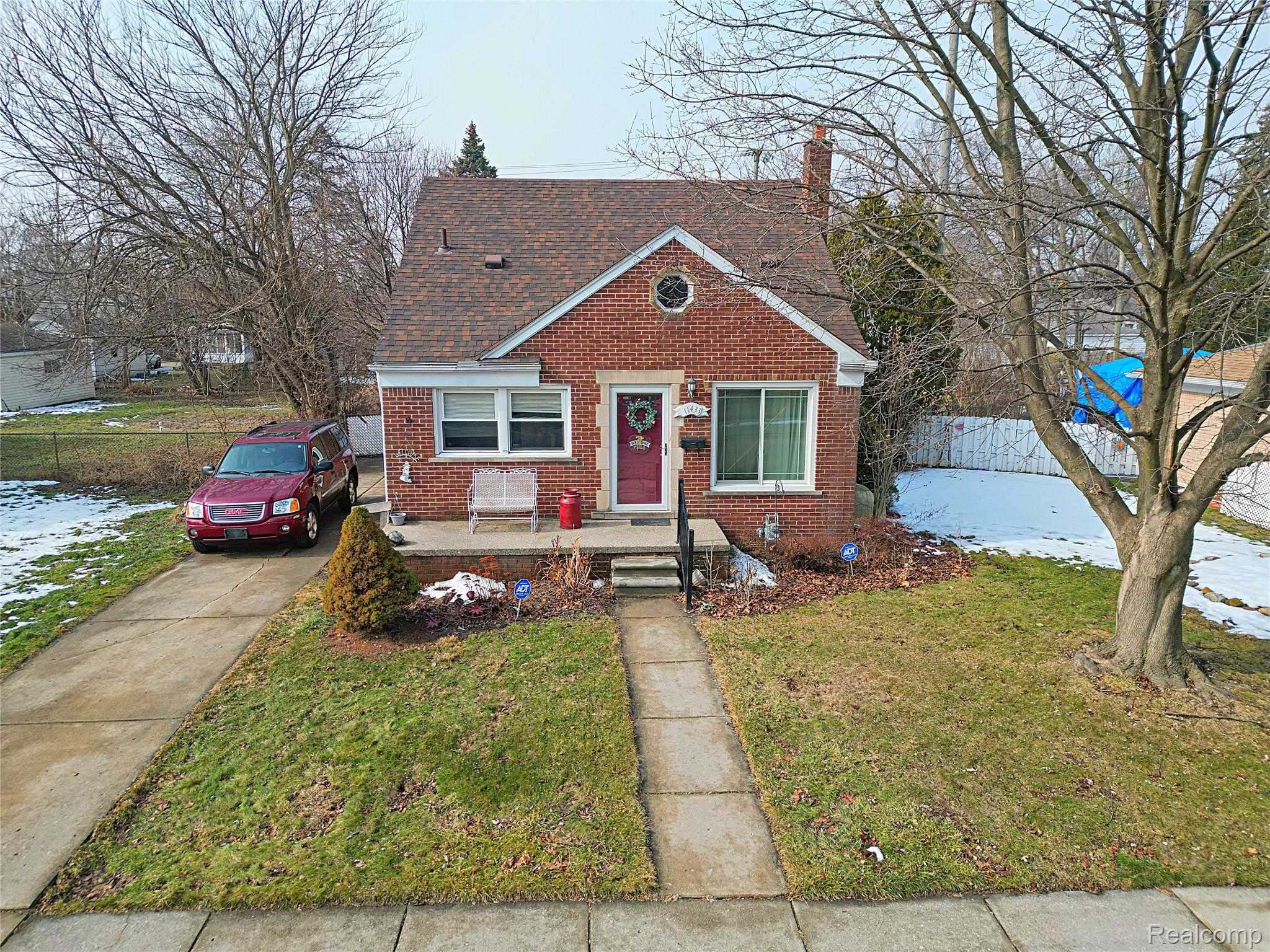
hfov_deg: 71.6
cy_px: 476
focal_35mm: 24
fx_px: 881
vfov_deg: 56.8
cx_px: 635
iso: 200
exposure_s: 1/2000
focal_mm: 6.7
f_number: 1.7
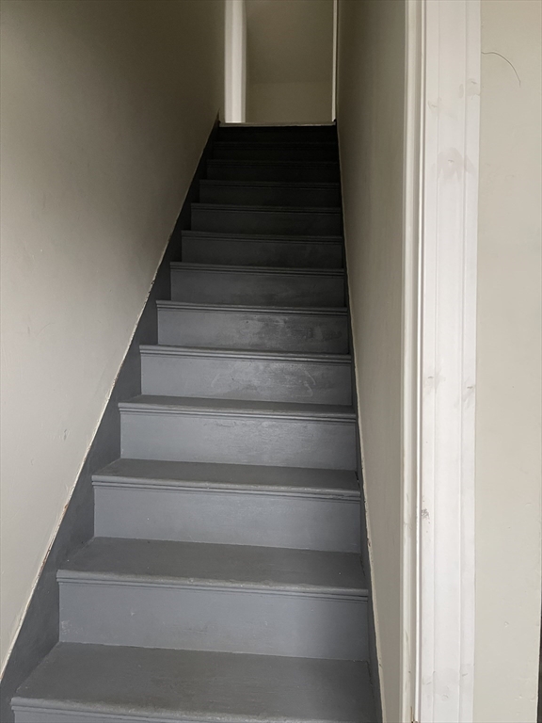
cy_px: 362
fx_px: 522
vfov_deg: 69.4
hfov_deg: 54.9
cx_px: 271
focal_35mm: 25
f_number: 1.6
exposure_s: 1/60
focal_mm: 5.1
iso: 250
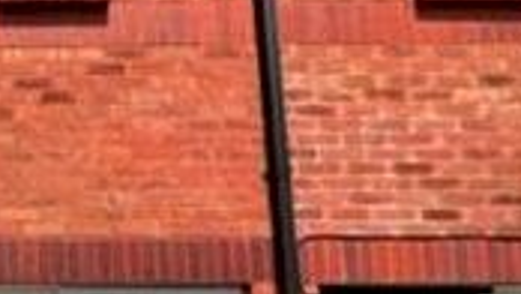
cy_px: 268
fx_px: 788
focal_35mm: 57
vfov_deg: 20.6
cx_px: -234
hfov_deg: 27.3
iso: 32
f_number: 1.8
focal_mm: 1.57
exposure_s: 1/3311
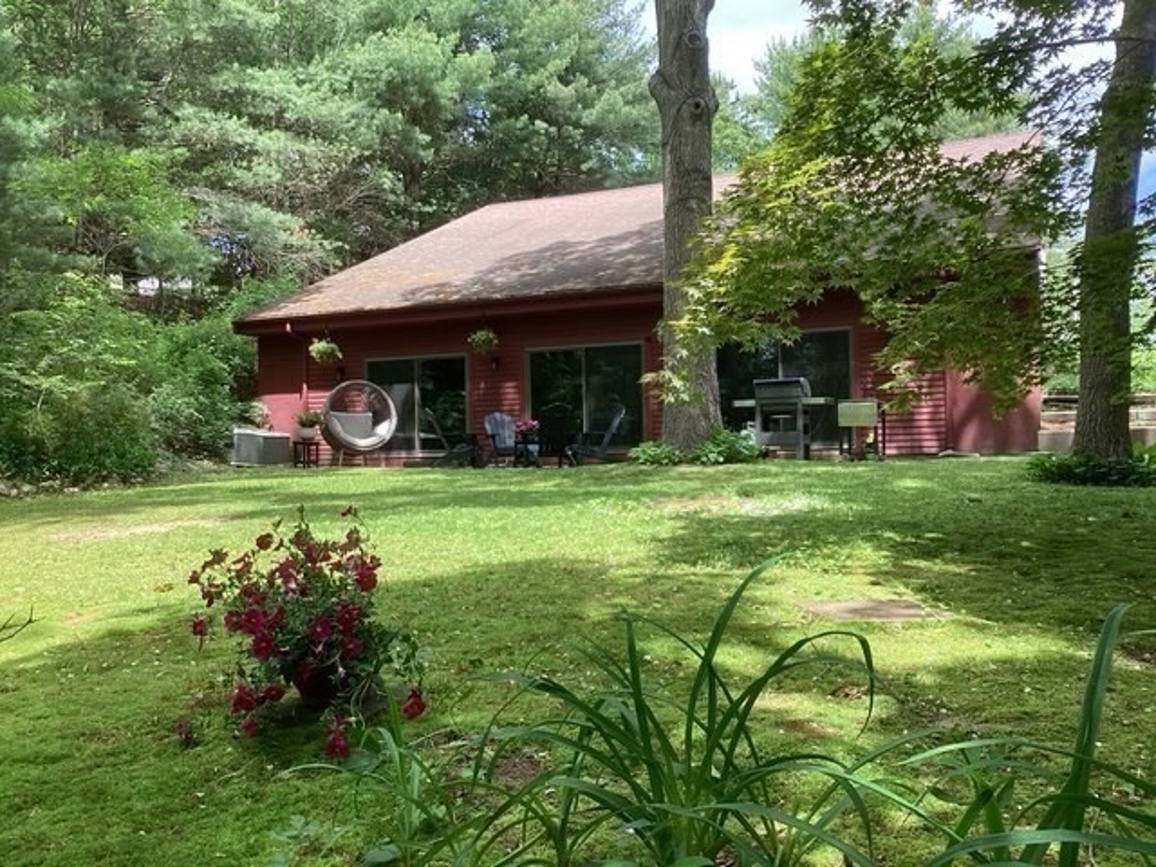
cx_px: 578
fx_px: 1035
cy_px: 434
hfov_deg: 58.4
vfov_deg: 45.4
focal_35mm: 31
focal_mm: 3.3
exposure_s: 1/180
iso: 25
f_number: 2.4
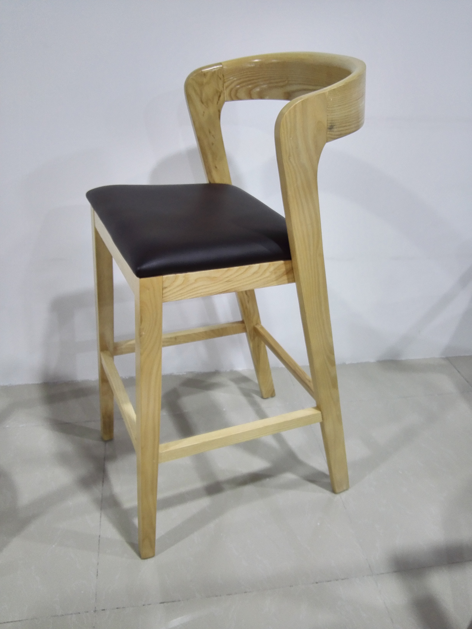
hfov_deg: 48.2
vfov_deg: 61.7
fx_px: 527
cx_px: 236
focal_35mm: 29
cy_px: 314
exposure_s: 1/33.4
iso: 125
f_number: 2
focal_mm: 3.8
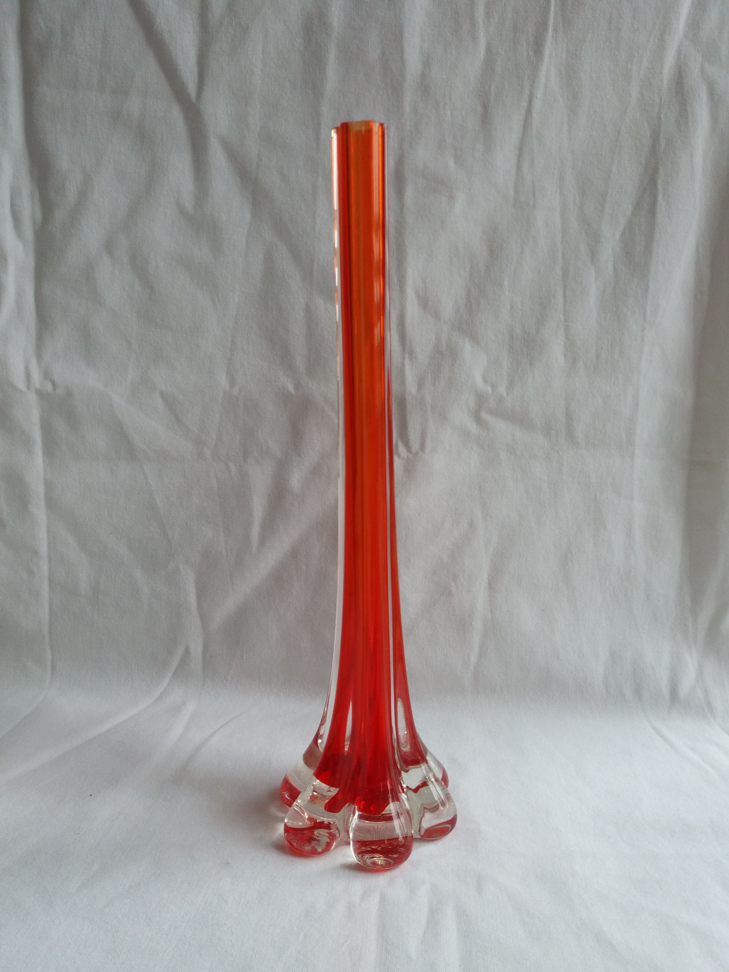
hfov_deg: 49.7
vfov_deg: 63.4
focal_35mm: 28
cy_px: 486
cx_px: 364
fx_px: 786
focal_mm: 3.7
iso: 64
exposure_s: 1/206
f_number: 1.9
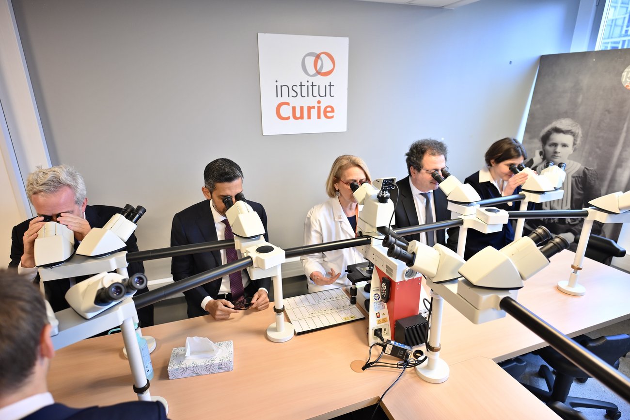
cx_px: 315
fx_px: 350
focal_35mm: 20
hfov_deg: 84.0
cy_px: 210
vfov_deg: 61.9
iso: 1000
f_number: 2.5
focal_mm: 20
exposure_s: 1/125
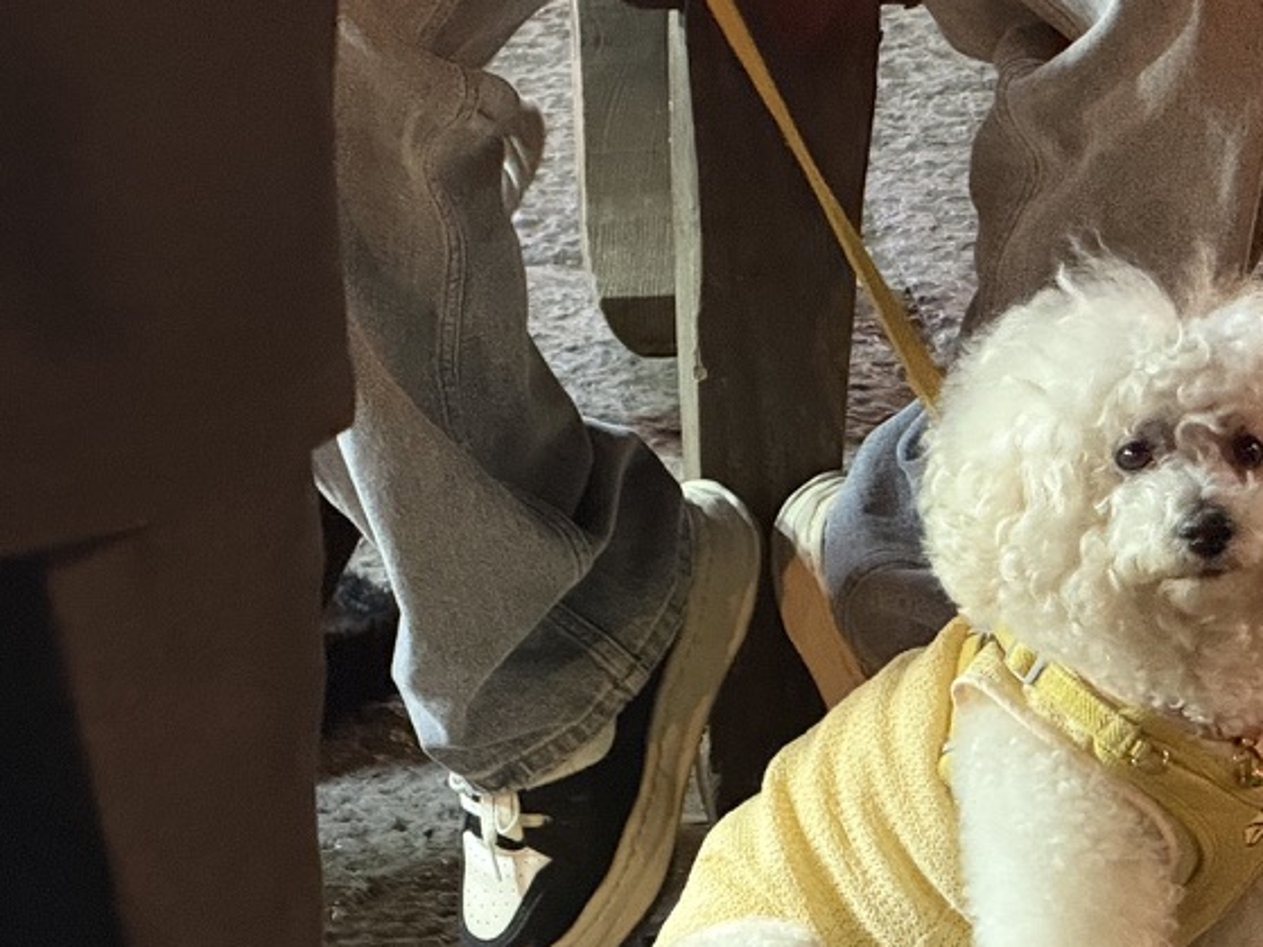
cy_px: 538
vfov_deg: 6.8
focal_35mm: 220
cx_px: 940
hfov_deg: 9.0
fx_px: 8025
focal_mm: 15.66
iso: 1000
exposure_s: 1/17
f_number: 2.8
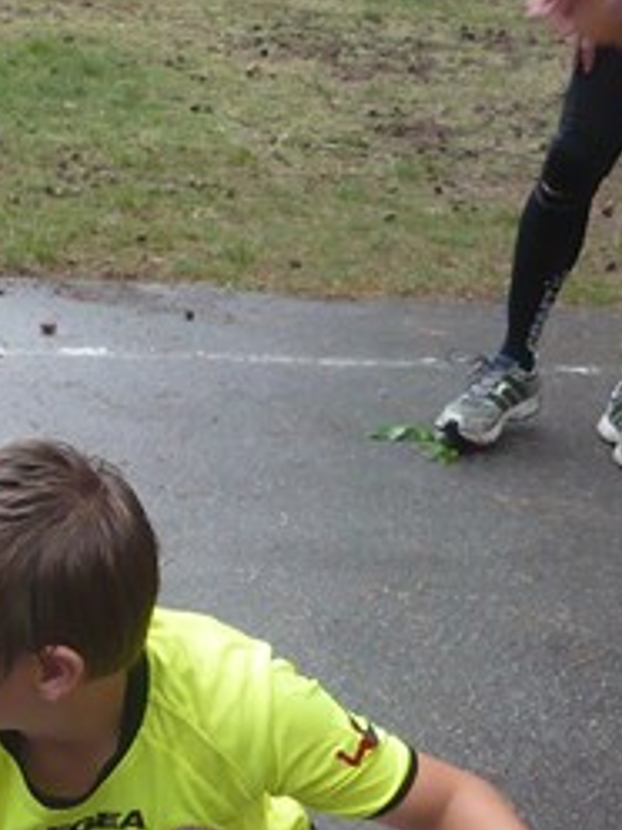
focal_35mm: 95
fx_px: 2276
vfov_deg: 20.2
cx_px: 70
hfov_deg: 15.4
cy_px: 753
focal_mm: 6
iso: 200
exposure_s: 1/100
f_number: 2.9
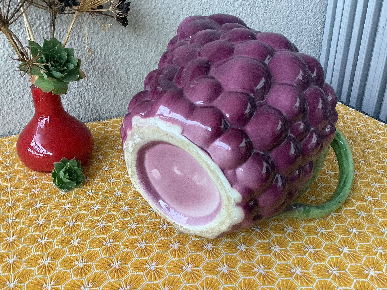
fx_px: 347
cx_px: 194
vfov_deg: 45.4
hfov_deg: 58.4
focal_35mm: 31
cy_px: 145
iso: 320
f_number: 2.4
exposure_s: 1/50
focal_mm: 3.3
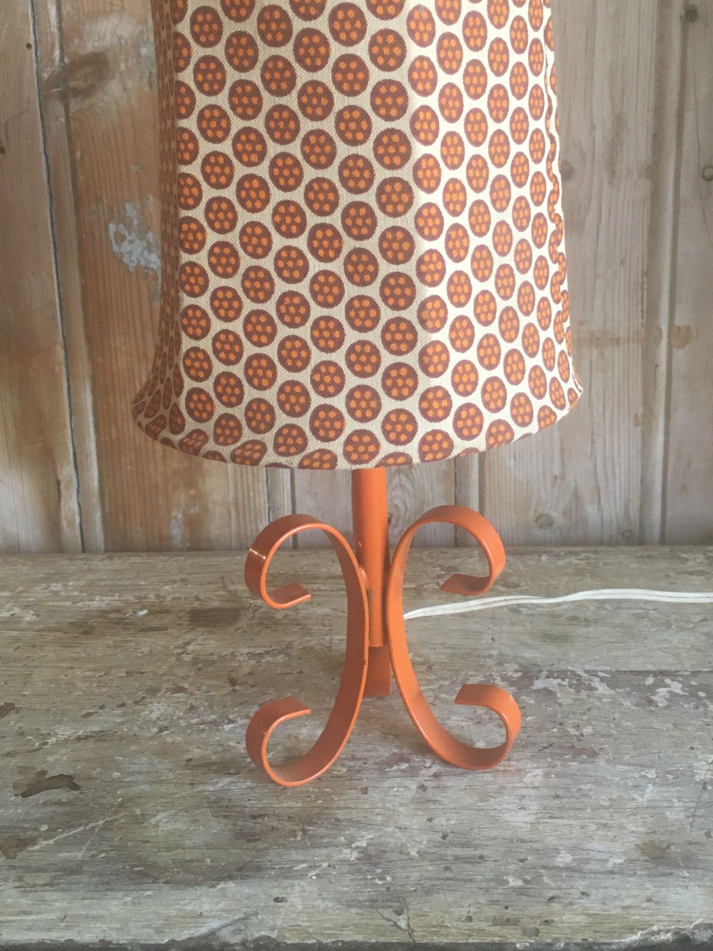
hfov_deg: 36.0
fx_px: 1099
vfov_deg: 46.6
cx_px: 366
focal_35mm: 40
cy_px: 391
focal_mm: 4.15
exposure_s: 1/33
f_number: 2.2
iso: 200
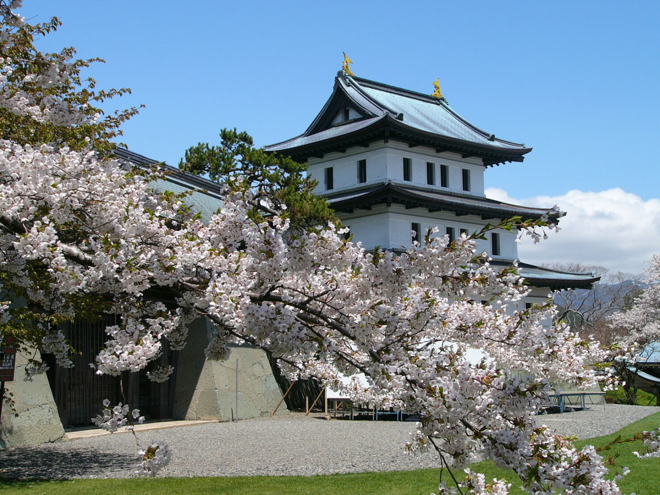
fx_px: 1030
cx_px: 330
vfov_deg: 27.0
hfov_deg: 35.5
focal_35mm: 54
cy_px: 248
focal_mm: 8.9
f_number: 5.2
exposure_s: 1/400
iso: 50
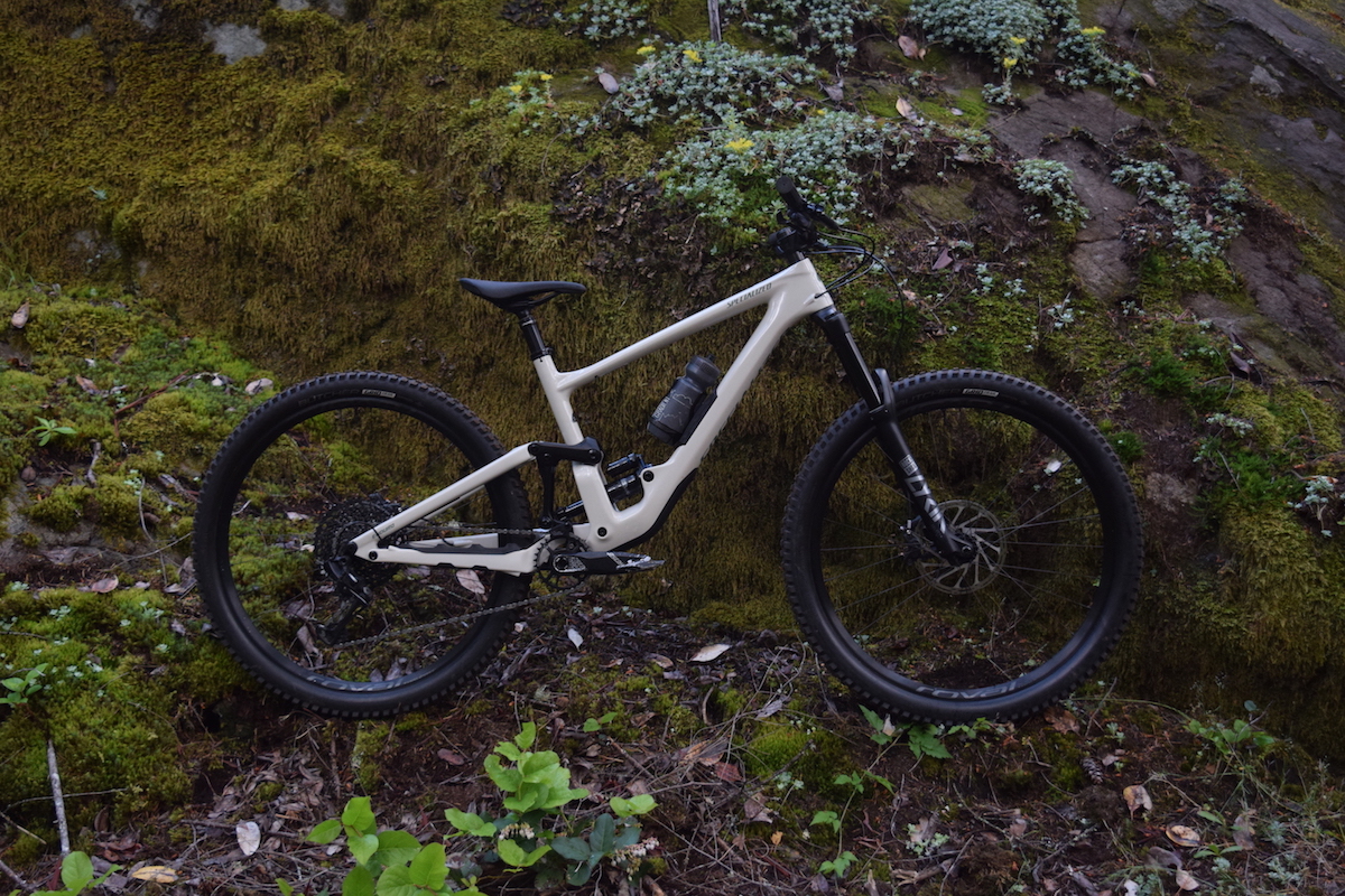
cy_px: 448
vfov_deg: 30.8
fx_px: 1625
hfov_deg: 45.0
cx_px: 672
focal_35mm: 44
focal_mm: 29
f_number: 5
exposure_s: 1/125
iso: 800
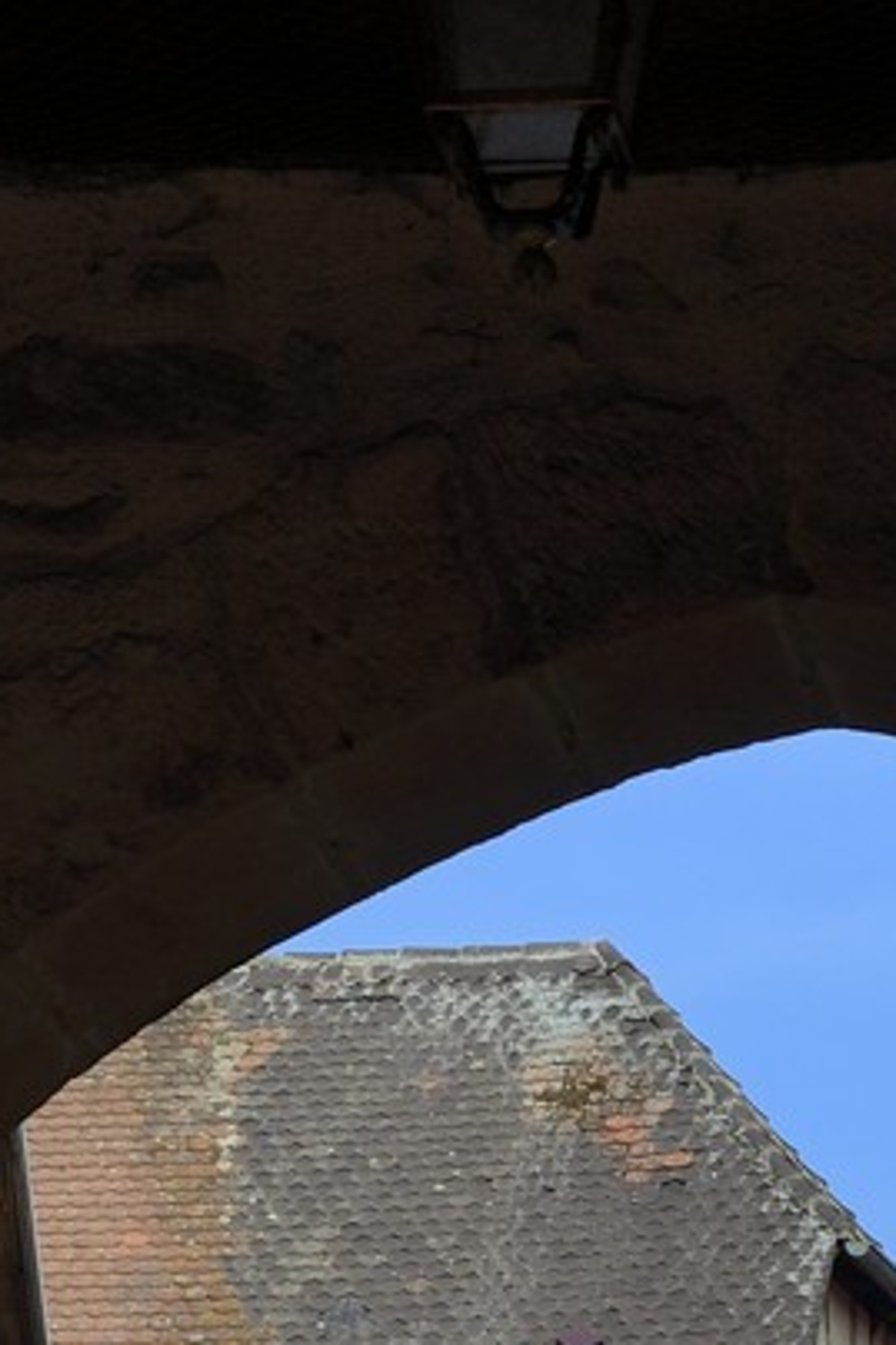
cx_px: 891
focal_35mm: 206
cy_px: 2600
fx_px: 7697
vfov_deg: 9.4
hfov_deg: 6.6
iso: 200
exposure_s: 1/160
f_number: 13
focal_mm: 52
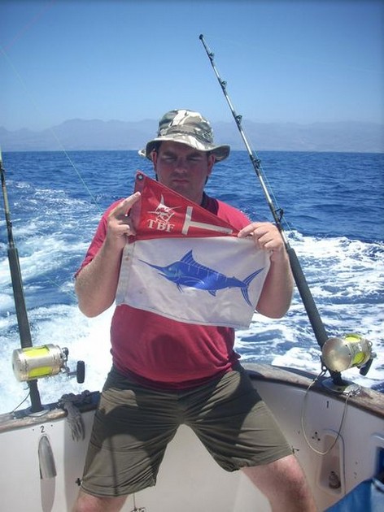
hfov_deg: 38.6
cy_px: 256
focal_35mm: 37
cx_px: 192
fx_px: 548
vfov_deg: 50.2
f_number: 5.6
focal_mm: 6.2
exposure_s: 1/229
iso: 64
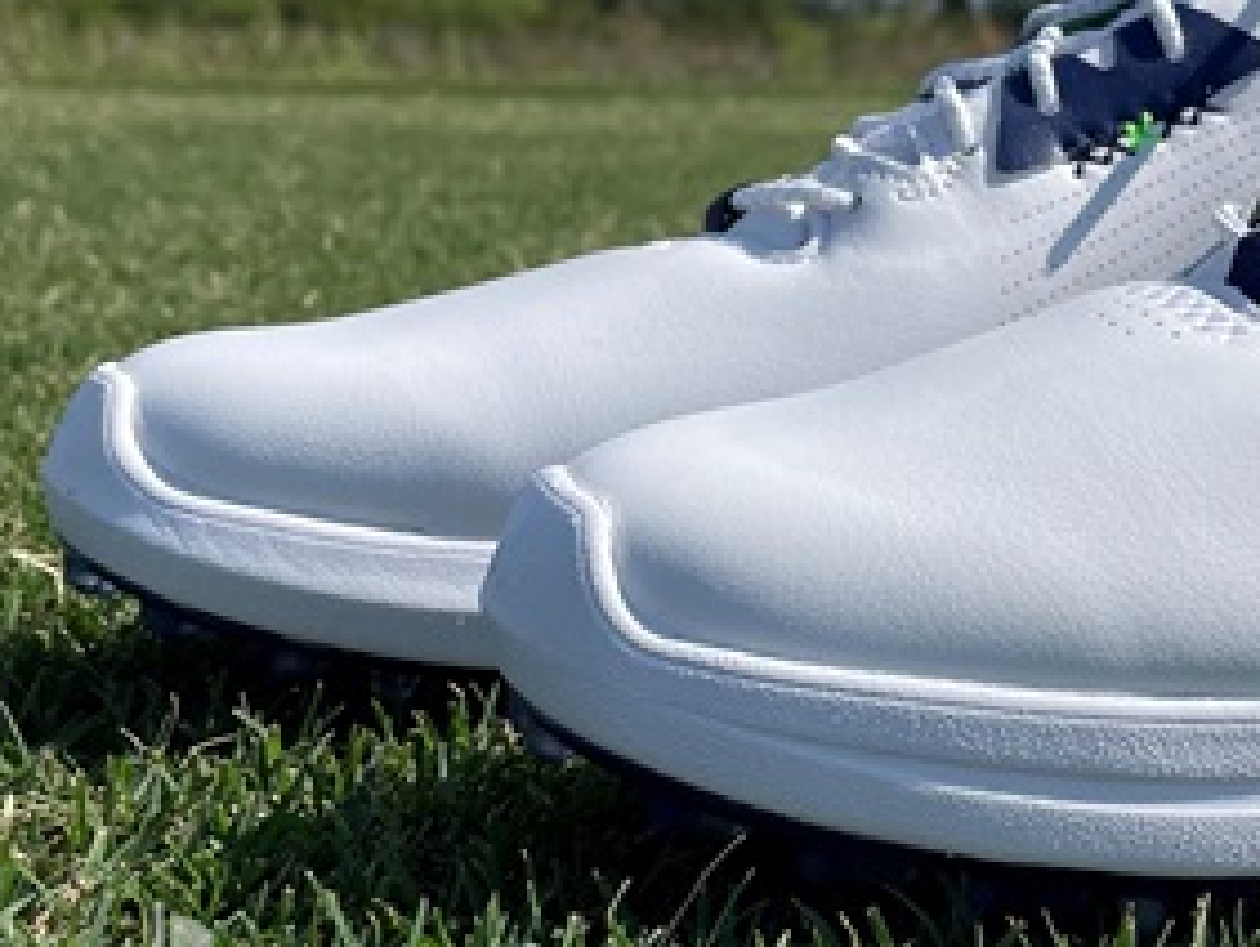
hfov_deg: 30.0
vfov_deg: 25.2
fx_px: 2113
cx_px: 1367
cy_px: 377
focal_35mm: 58
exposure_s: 1/6494
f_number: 1.6
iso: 32
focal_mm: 4.2
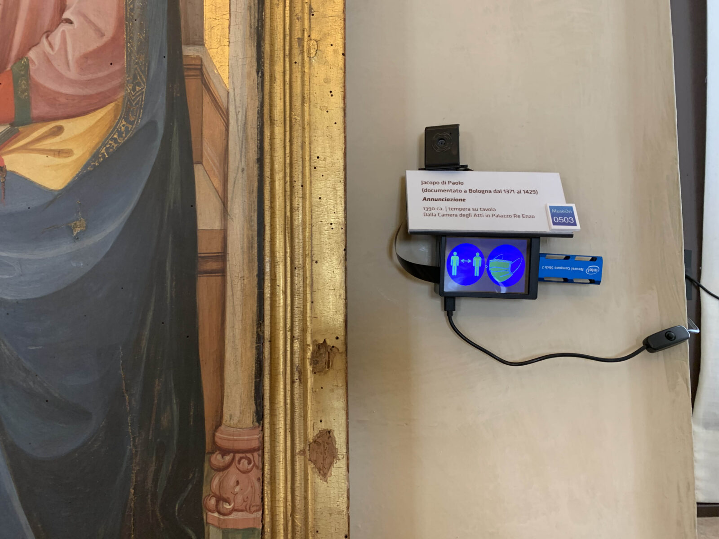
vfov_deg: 53.1
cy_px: 270
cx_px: 360
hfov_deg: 67.3
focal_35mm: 26
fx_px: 540
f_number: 1.8
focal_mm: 4.25
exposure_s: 1/50
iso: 160
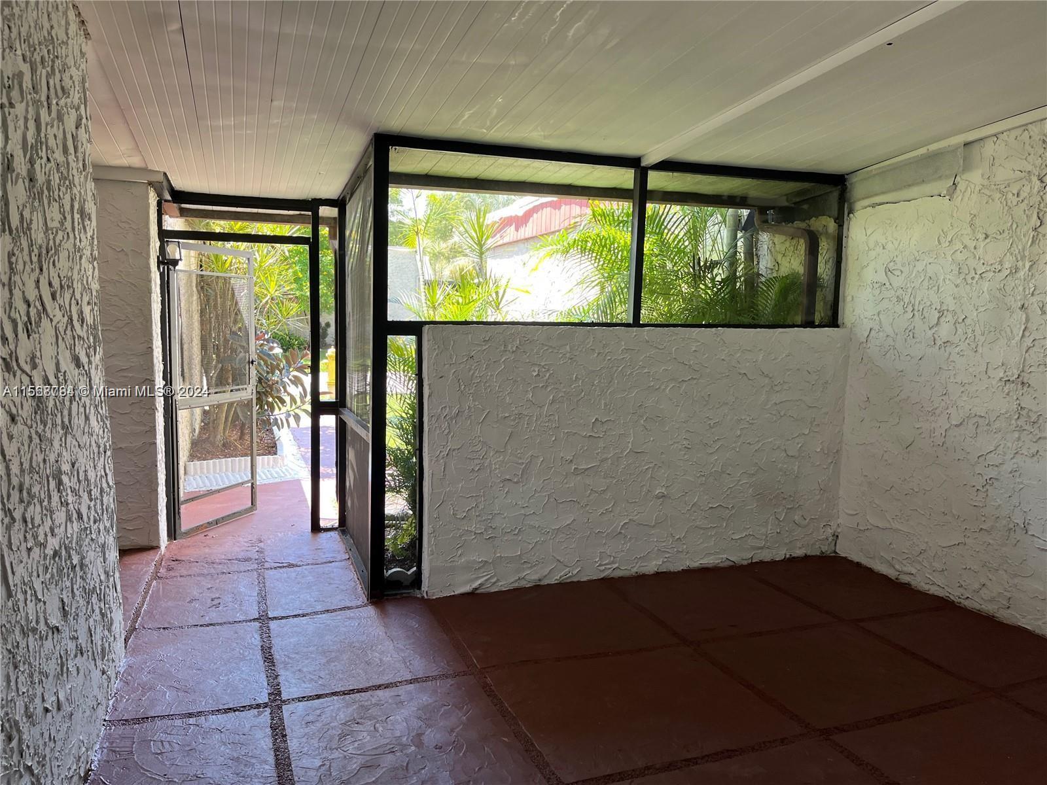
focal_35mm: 26
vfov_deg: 53.1
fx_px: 786
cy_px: 392
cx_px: 524
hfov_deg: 67.3
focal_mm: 5.1
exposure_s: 1/121
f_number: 1.6
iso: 64
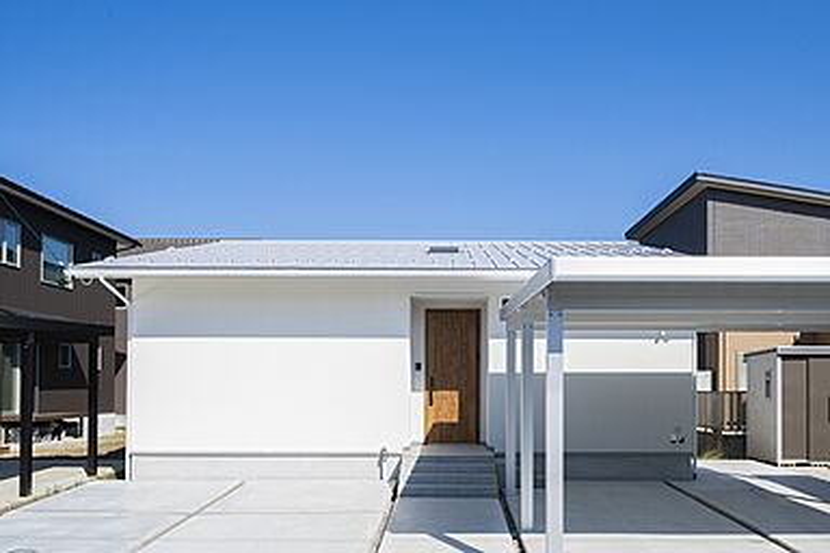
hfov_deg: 78.6
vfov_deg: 57.2
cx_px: 415
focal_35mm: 22
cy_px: 276
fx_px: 507
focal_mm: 22
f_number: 13
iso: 100
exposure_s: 1/125
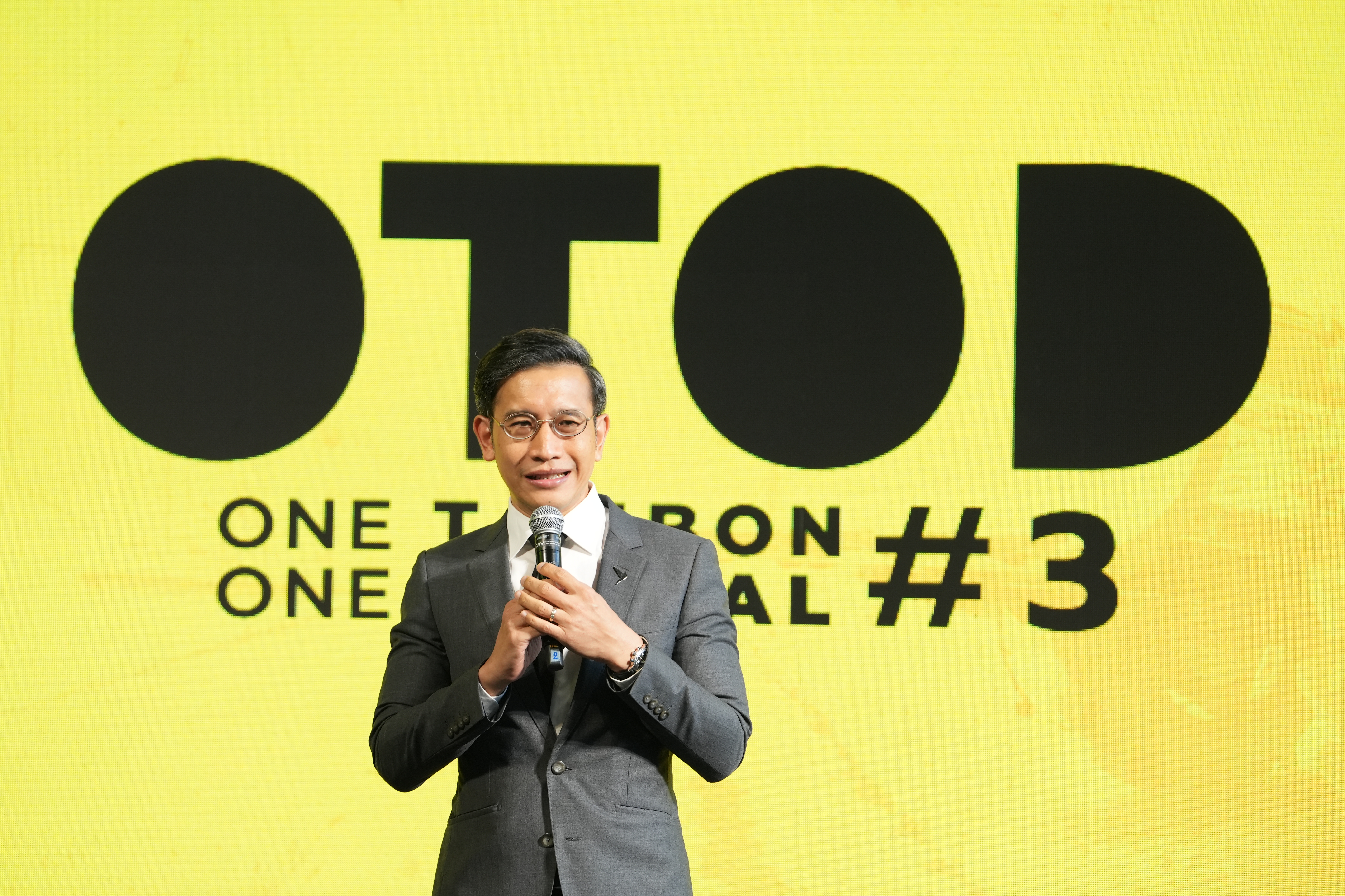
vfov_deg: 8.5
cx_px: 672
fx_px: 6052
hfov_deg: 12.7
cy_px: 448
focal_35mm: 162
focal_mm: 162
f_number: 4.5
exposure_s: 1/160
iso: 1600
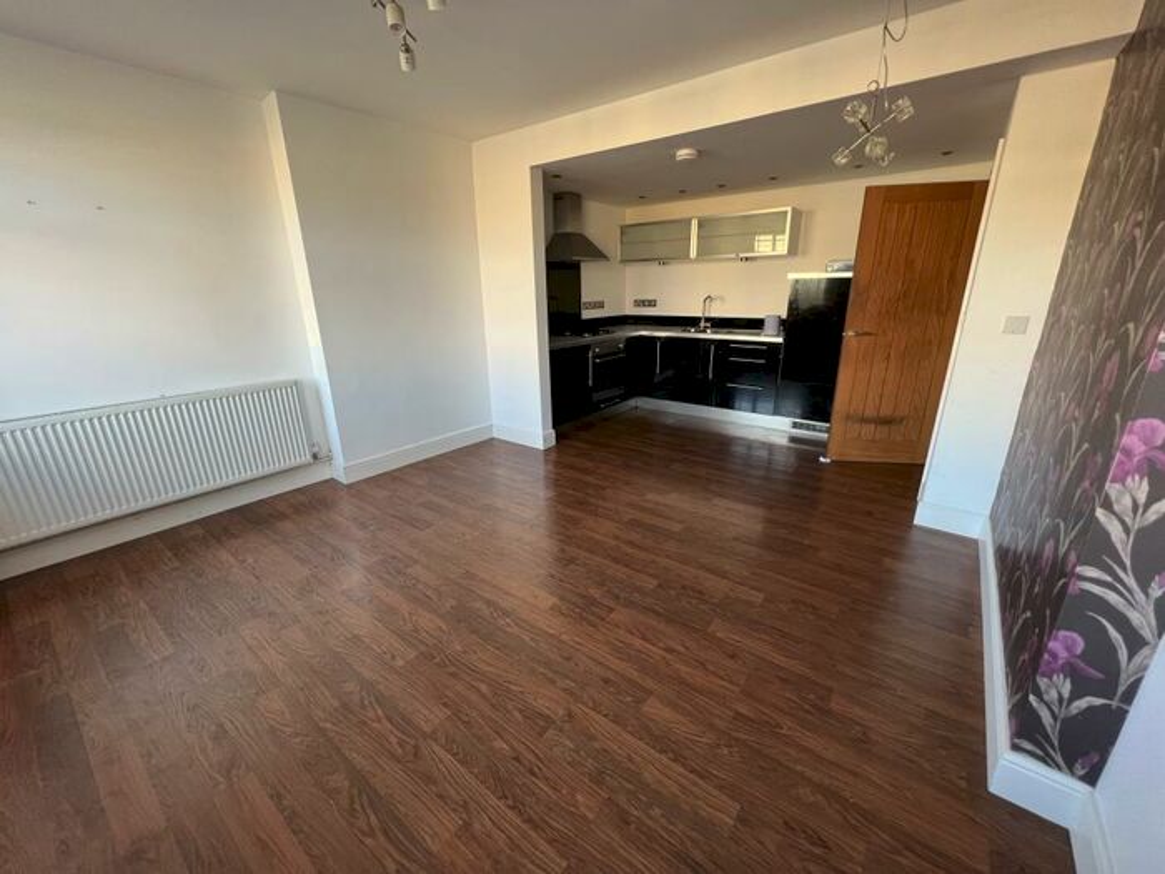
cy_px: 437
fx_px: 438
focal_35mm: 13
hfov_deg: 106.2
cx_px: 582
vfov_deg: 89.9
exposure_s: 1/99
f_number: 1.8
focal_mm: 1.57
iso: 125
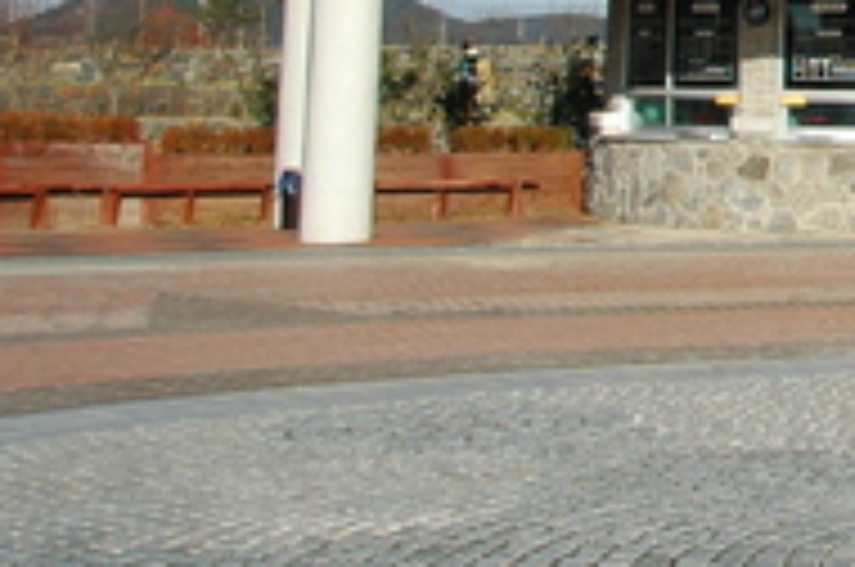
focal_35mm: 94
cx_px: 1406
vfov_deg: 13.9
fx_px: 2225
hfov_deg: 18.4
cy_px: -200
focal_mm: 17
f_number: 6.3
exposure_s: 1/640
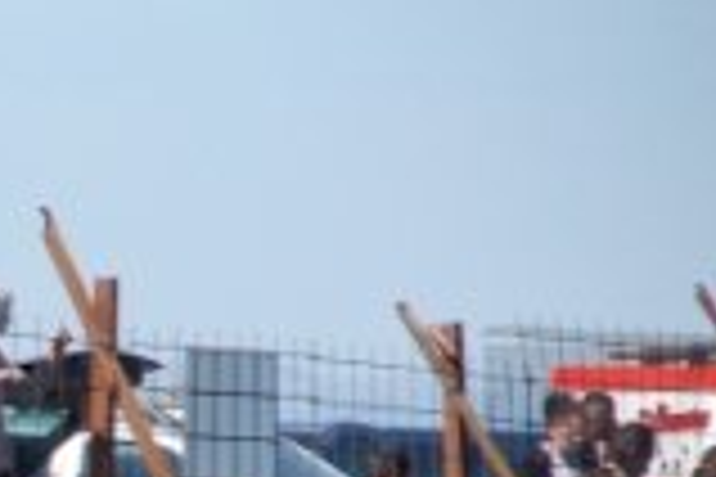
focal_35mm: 699
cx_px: -675
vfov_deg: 2.0
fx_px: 13901
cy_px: 778
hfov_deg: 2.9
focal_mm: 116
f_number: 6
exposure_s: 1/1000
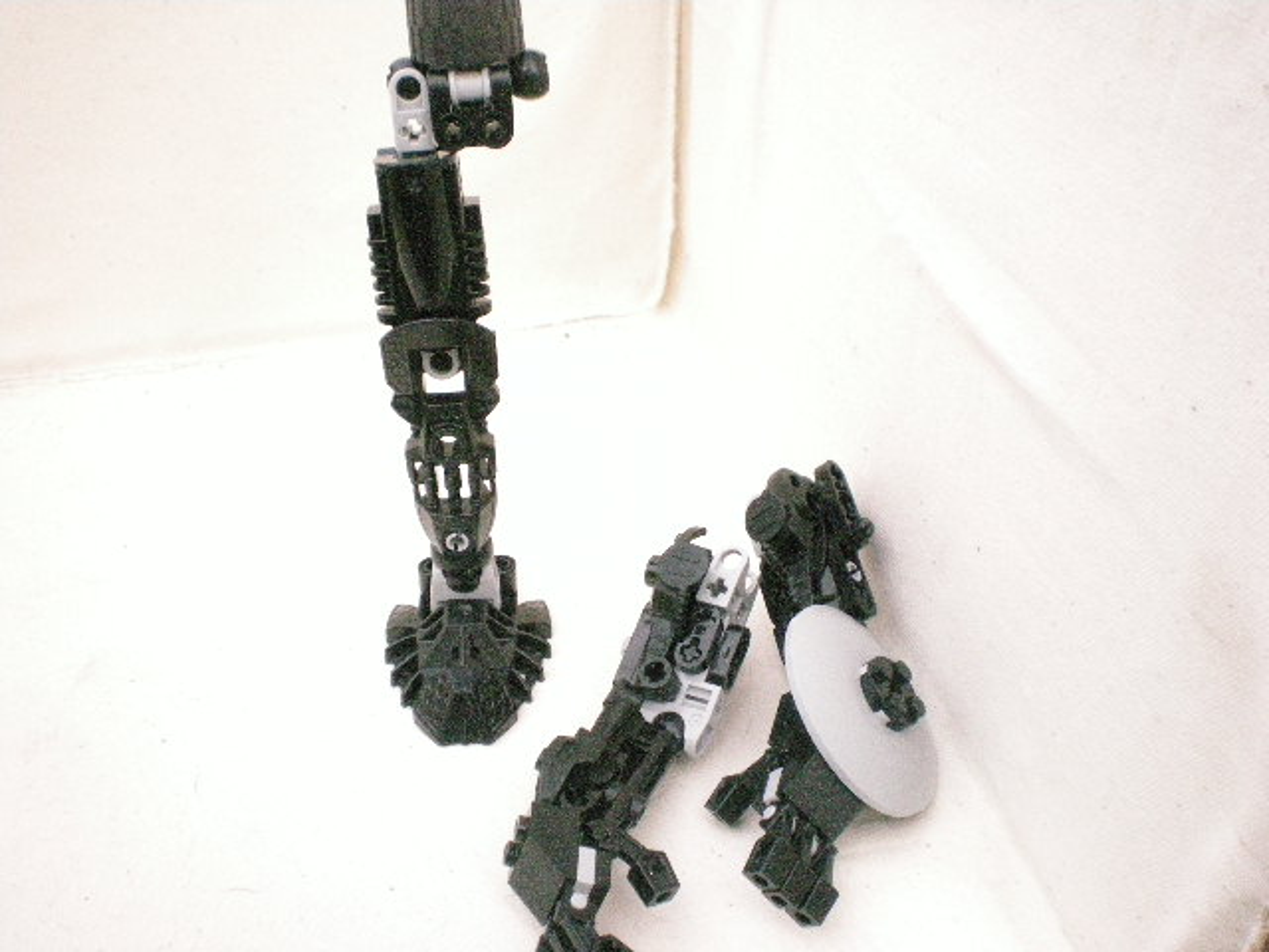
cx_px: 634
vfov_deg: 37.7
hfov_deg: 49.0
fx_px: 1393
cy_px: 476
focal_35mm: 38
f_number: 4.6
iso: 1000
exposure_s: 1/1000
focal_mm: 6.3
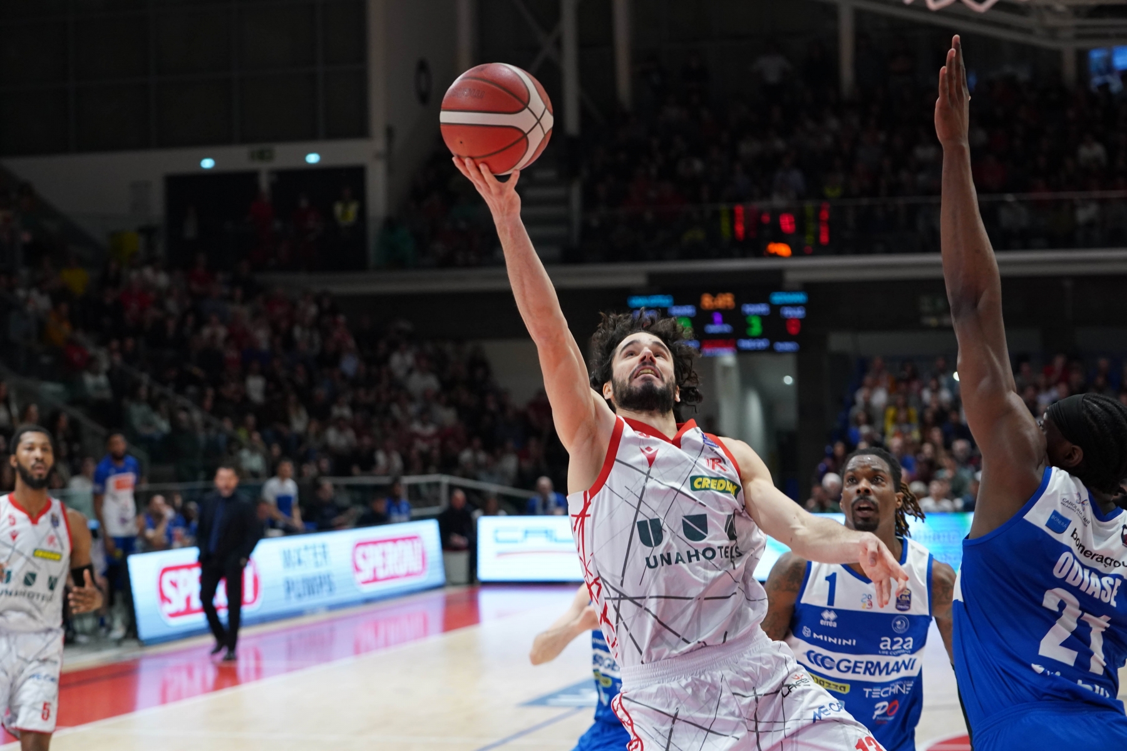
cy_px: 376
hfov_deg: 25.7
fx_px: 2473
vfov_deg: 17.3
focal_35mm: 79
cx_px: 564
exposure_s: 1/1250
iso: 3200
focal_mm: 79
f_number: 3.5
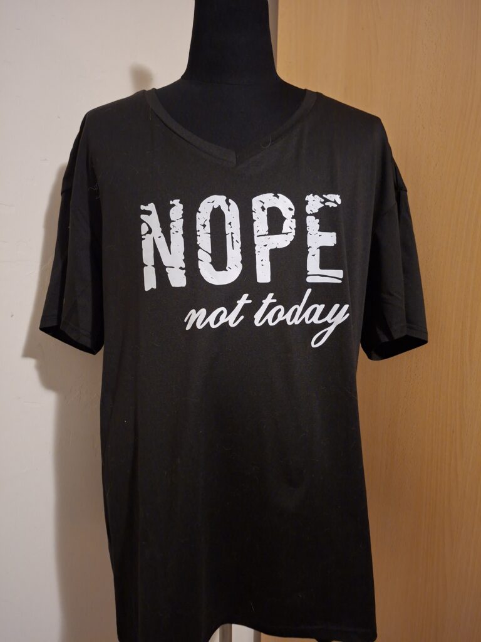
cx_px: 240
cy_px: 321
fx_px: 426
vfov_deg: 73.9
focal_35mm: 23
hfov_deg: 58.9
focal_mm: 5.54
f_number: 1.8
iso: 1000
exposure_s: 1/20
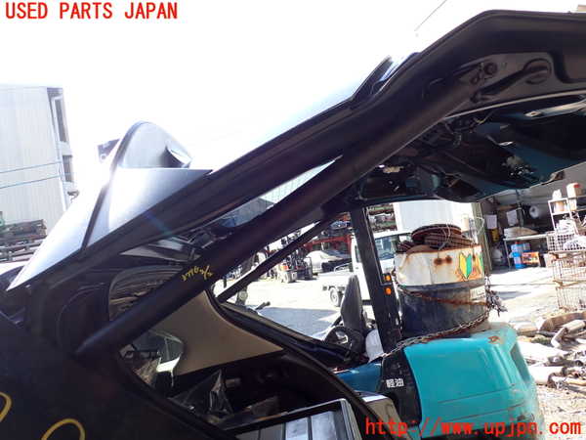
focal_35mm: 30
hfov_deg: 60.0
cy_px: 220
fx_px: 508
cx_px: 293
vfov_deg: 46.8
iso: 100
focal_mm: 5.4
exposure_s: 1/200
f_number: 3.2
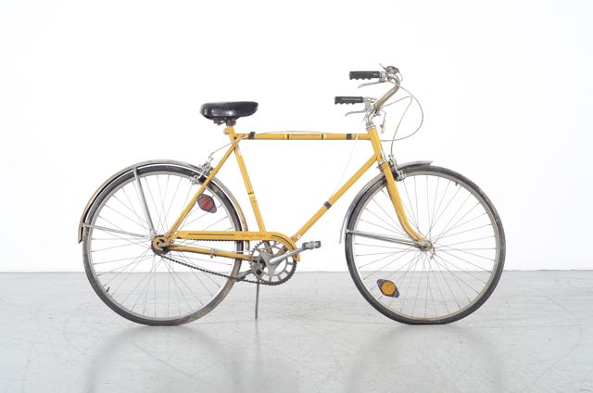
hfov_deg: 27.0
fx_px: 1233
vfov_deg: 18.1
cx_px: 296
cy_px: 196
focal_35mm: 75
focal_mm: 50
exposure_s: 1/125
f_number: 5
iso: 100
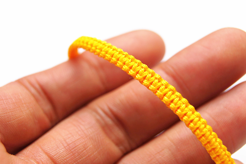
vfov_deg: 16.5
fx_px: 563
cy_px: 82
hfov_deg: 24.6
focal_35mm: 82
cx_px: 123
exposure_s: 1/400
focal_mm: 55
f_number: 8
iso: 200
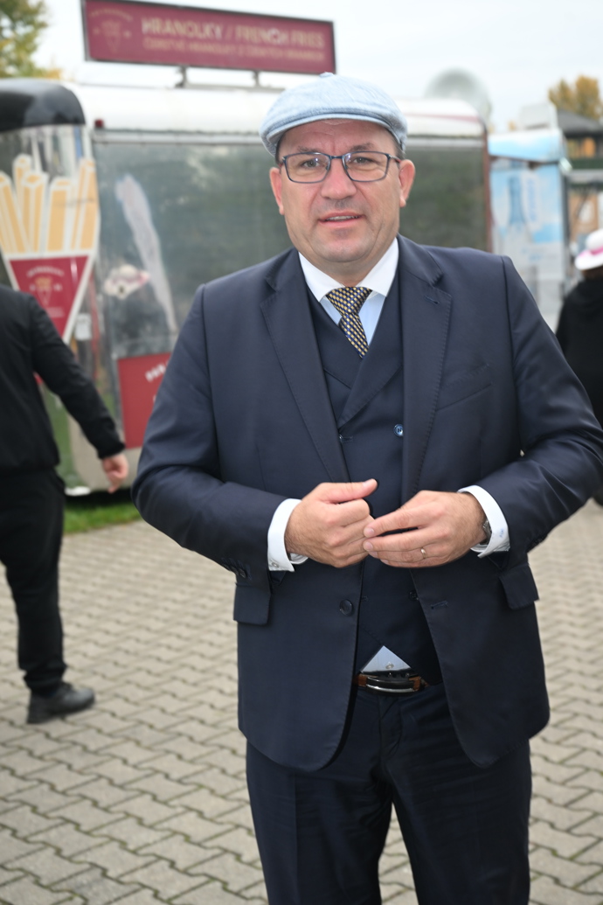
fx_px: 1357
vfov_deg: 36.9
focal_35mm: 54
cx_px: 302
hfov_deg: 25.1
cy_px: 452
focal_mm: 54
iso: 400
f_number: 5
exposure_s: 1/250
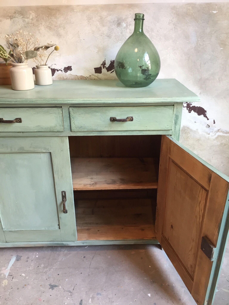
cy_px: 152
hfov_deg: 48.2
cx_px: 114
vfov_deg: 61.7
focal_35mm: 29
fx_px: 256
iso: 64
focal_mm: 4.15
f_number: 2.2
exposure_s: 1/30
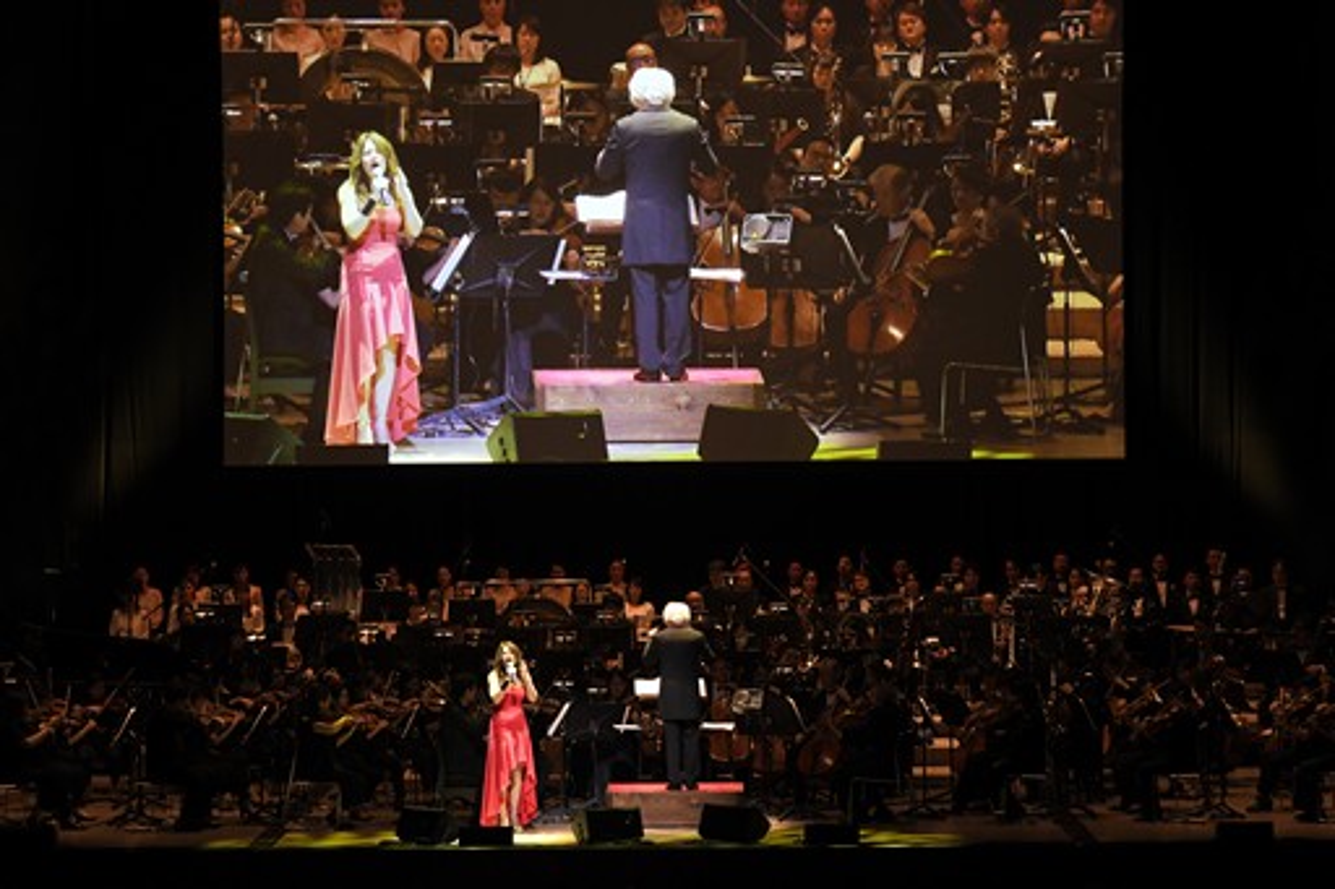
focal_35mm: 125
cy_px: 444
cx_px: 668
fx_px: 4634
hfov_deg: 16.4
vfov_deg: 11.0
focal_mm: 125
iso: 2500
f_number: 4.8
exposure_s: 1/160
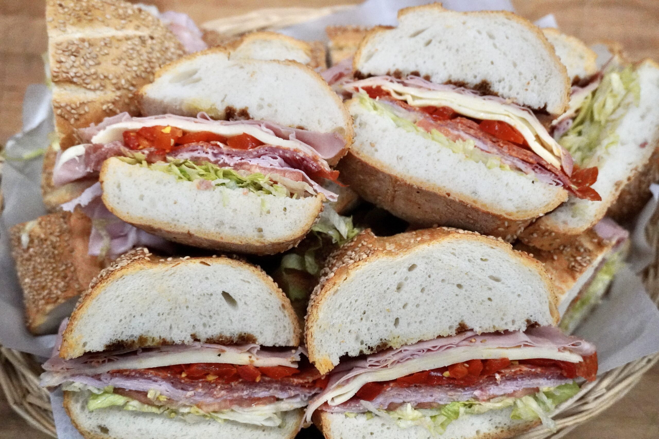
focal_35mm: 38
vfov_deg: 35.5
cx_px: 330
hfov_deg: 51.3
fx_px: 686
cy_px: 220
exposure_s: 1/1000
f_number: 4.5
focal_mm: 25
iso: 6400
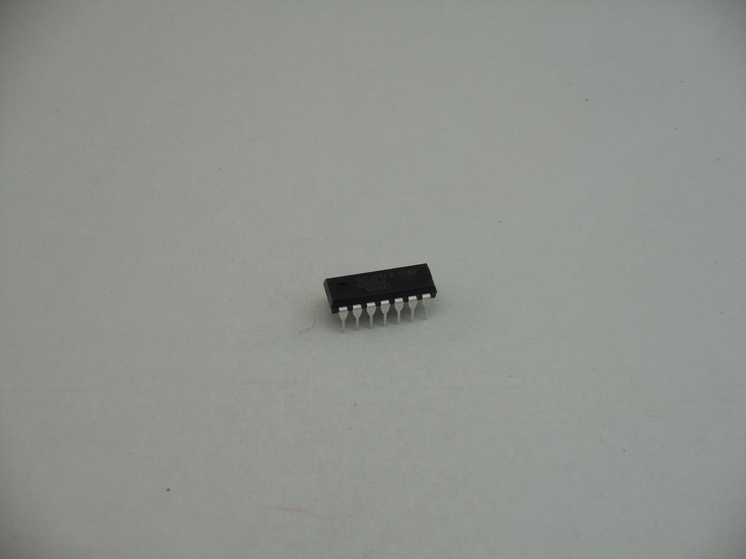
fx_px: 2198
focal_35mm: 102
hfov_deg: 19.3
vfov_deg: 14.5
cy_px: 280
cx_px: 373
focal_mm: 18.2
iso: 110
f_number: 5.8
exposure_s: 1/60
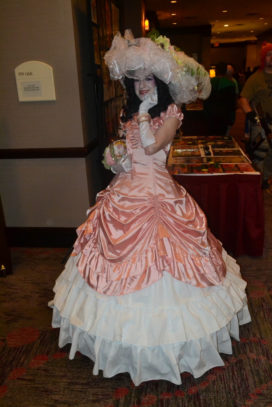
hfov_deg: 43.6
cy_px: 204
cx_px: 136
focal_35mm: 30
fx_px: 340
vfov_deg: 61.9
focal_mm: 20
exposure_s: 1/60
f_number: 7.1
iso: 3200
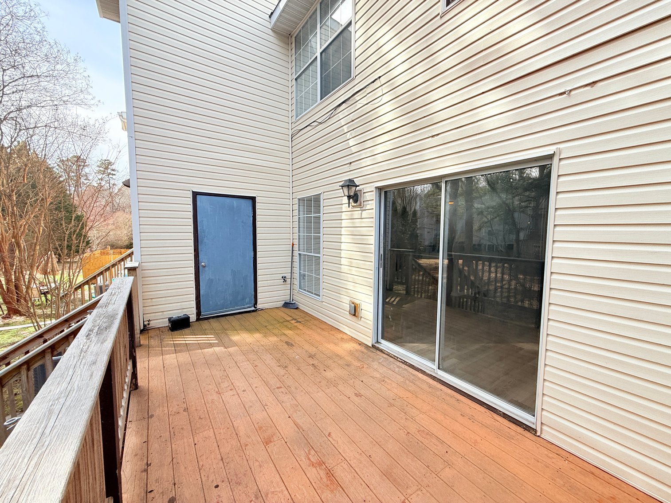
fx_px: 271
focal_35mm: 14
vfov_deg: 85.7
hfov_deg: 102.1
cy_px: 252
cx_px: 336
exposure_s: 1/376
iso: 50
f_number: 2.2
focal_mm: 2.22
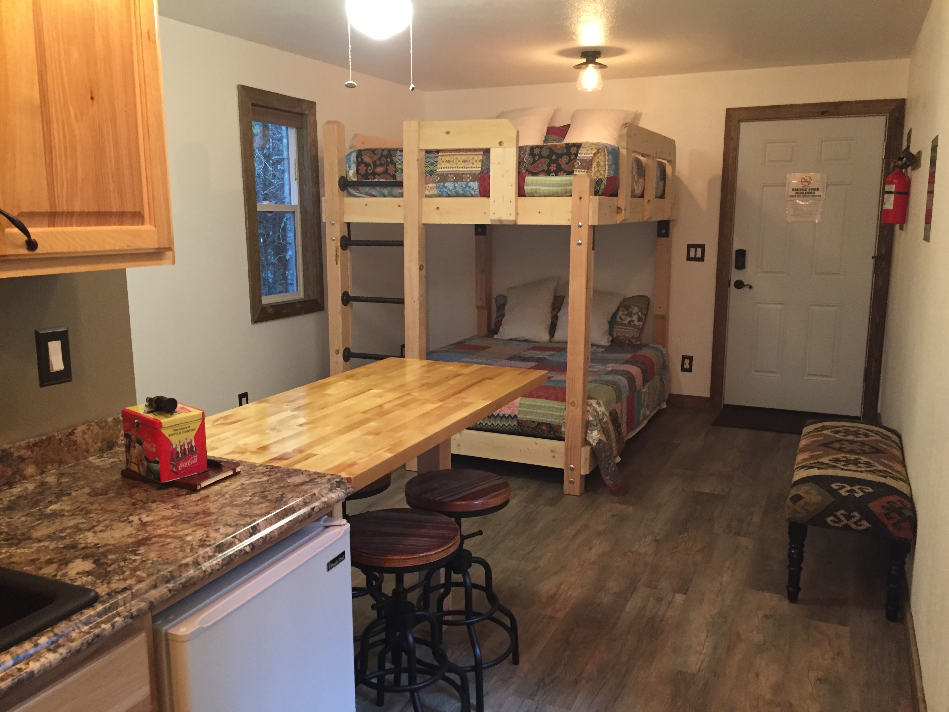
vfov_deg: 48.2
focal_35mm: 29
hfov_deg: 61.7
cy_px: 356
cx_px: 474
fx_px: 795
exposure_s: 1/24
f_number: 2.2
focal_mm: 4.15
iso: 250
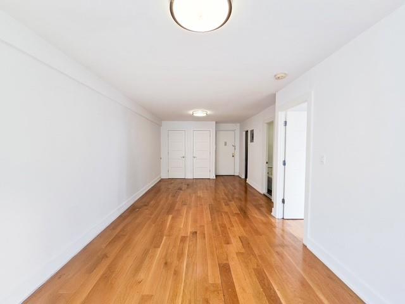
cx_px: 202
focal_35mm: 13
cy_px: 152
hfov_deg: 106.2
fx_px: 152
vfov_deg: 89.9
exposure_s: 1/150
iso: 50
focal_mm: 2.2
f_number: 2.2
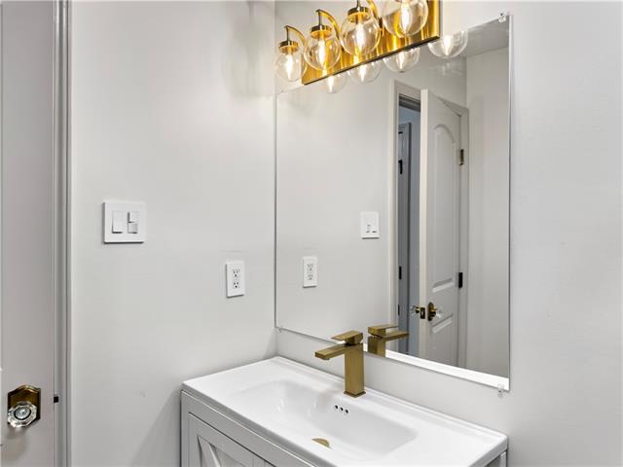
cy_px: 234
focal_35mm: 24
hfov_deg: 71.6
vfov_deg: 56.8
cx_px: 312
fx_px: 432
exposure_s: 1/120
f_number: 1.8
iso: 200
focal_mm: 6.76
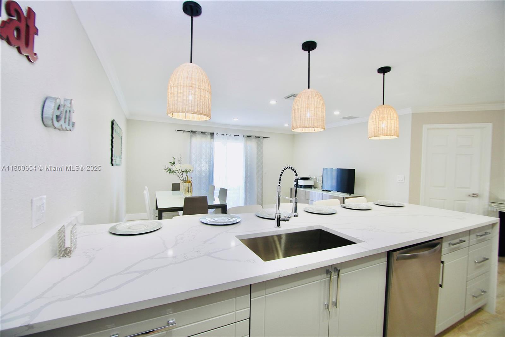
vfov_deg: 77.3
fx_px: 210
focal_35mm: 15
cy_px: 168
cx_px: 252
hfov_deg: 100.4
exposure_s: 1/60
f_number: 4
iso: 200
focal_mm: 10
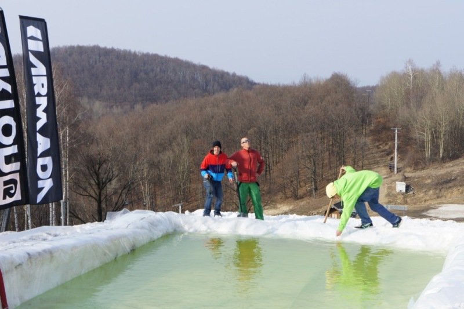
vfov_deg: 18.2
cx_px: 232
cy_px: 154
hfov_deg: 27.0
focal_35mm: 75
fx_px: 966
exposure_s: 1/160
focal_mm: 50
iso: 200
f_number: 13
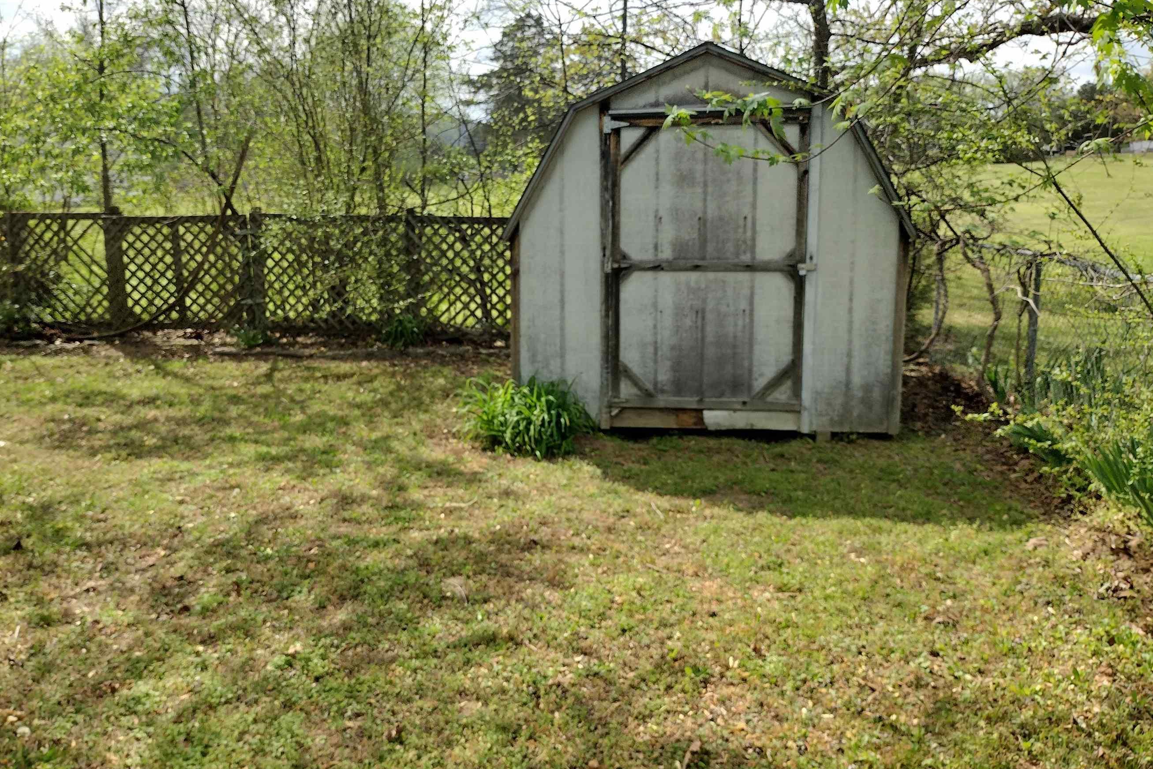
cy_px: 383
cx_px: 550
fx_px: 1057
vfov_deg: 40.0
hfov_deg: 57.2
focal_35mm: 33
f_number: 1.7
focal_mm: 4.71
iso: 100
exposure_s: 1/1301
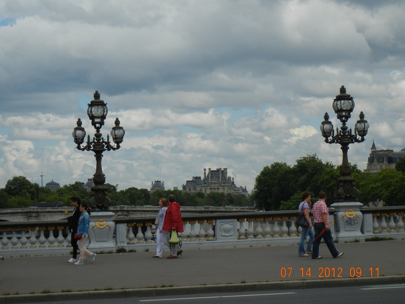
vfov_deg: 14.5
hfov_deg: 19.3
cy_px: 152
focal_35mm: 102
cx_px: 202
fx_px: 1193
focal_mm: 18.3
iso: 160
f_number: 9
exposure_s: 1/400
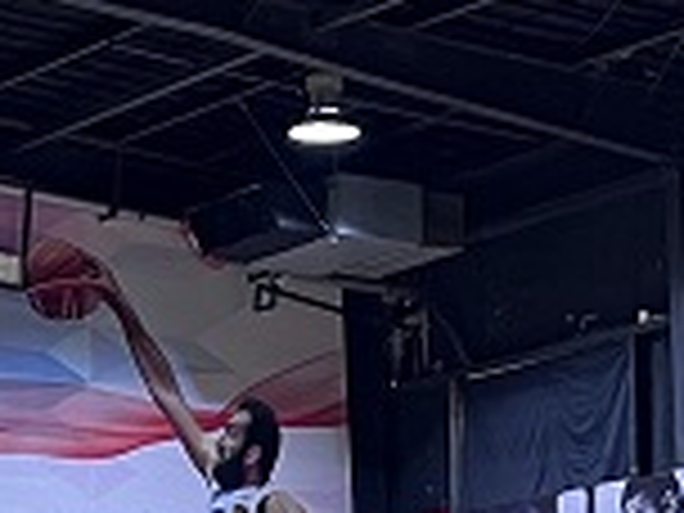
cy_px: 918
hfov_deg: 11.6
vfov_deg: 8.4
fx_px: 3379
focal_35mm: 171
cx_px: 324
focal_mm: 5.7
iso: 125
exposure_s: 1/50
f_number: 1.5
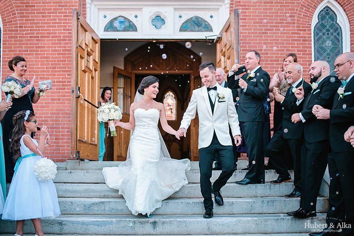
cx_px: 177
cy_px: 118
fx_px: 344
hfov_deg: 54.4
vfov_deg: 37.9
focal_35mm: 35
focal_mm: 35
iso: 320
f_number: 2
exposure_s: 1/1600
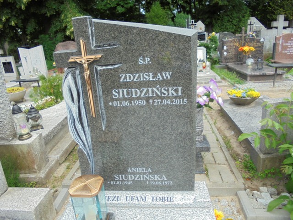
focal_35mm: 26
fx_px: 220
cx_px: 146
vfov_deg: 53.1
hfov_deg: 67.3
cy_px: 110
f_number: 3.5
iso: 100
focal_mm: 4.6
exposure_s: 1/250
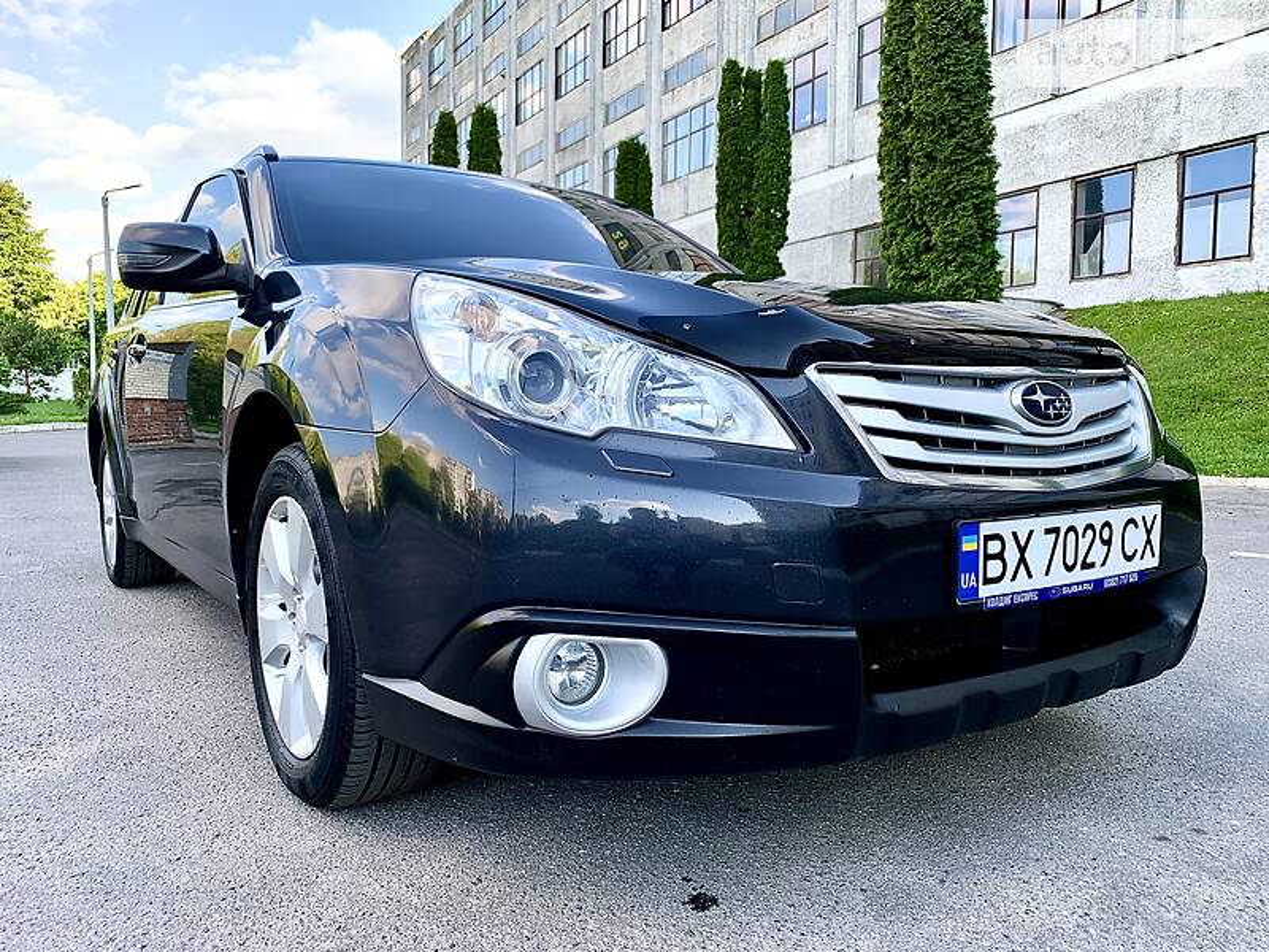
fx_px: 953
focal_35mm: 26
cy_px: 476
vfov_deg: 53.1
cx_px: 634
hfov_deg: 67.3
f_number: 1.8
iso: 25
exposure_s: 1/234
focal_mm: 4.2
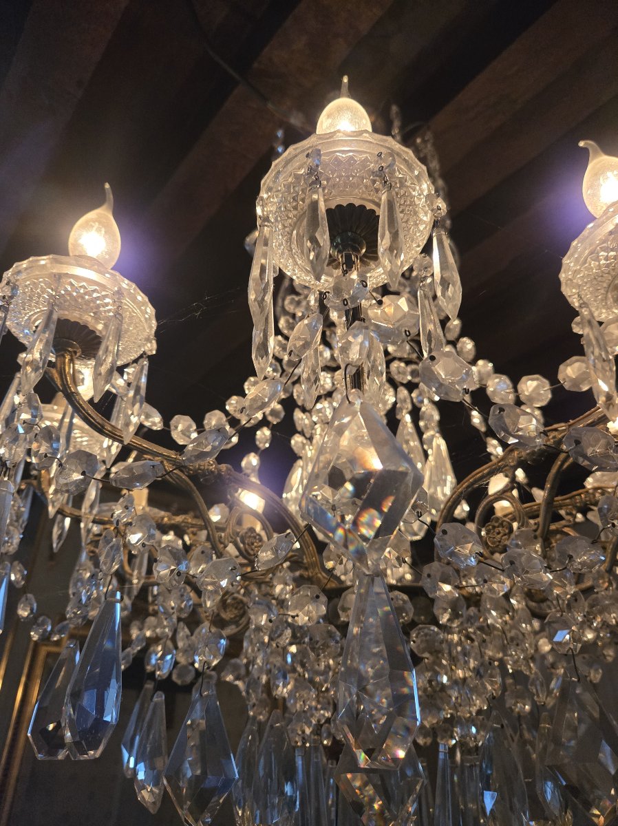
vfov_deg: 74.0
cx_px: 309
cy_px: 413
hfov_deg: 58.8
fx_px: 548
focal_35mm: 23
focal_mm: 5.4
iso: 500
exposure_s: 1/100
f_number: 1.8
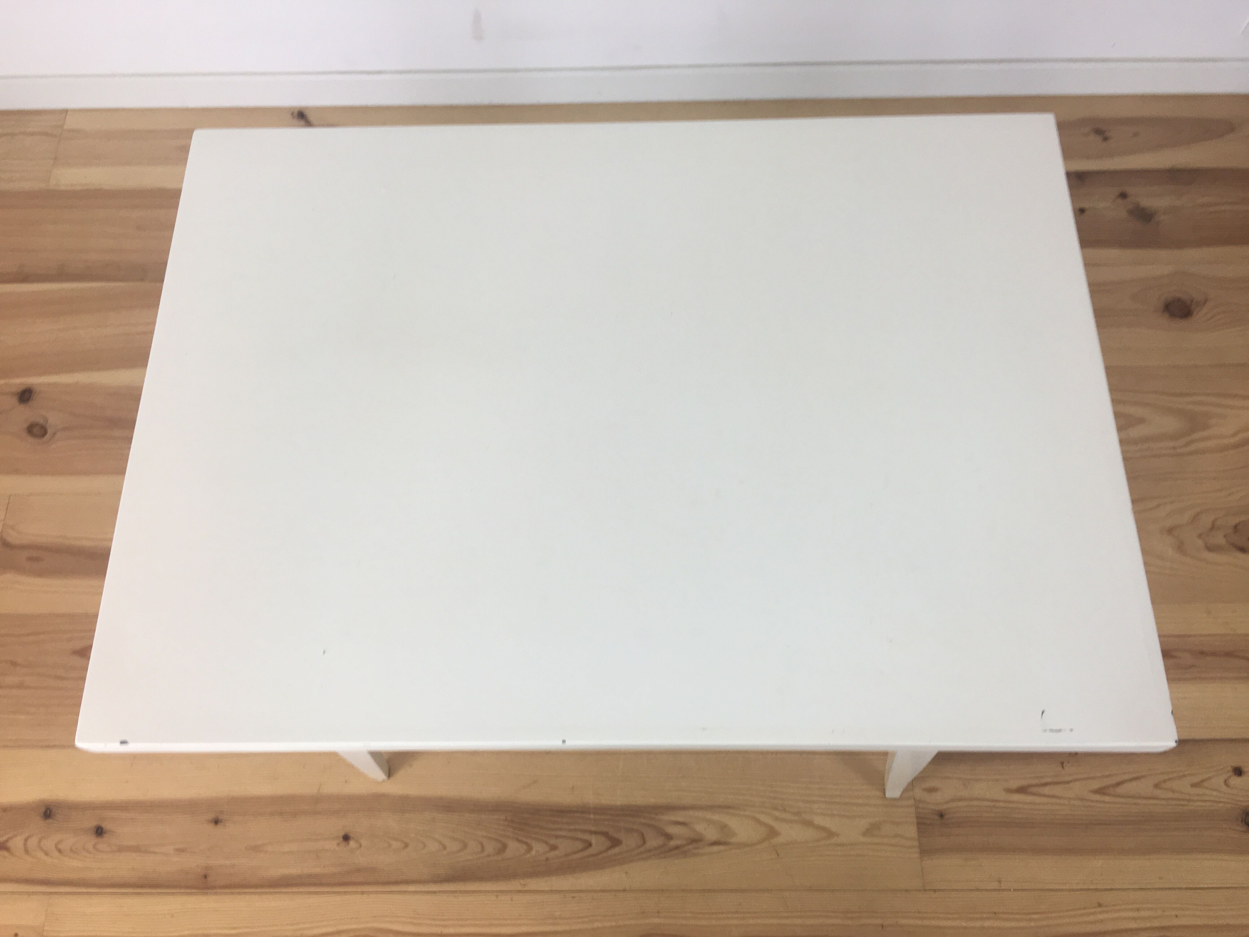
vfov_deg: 48.2
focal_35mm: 29
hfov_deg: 61.7
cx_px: 624
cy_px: 468
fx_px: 1046
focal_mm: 4.15
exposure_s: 1/50
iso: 32
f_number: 2.2
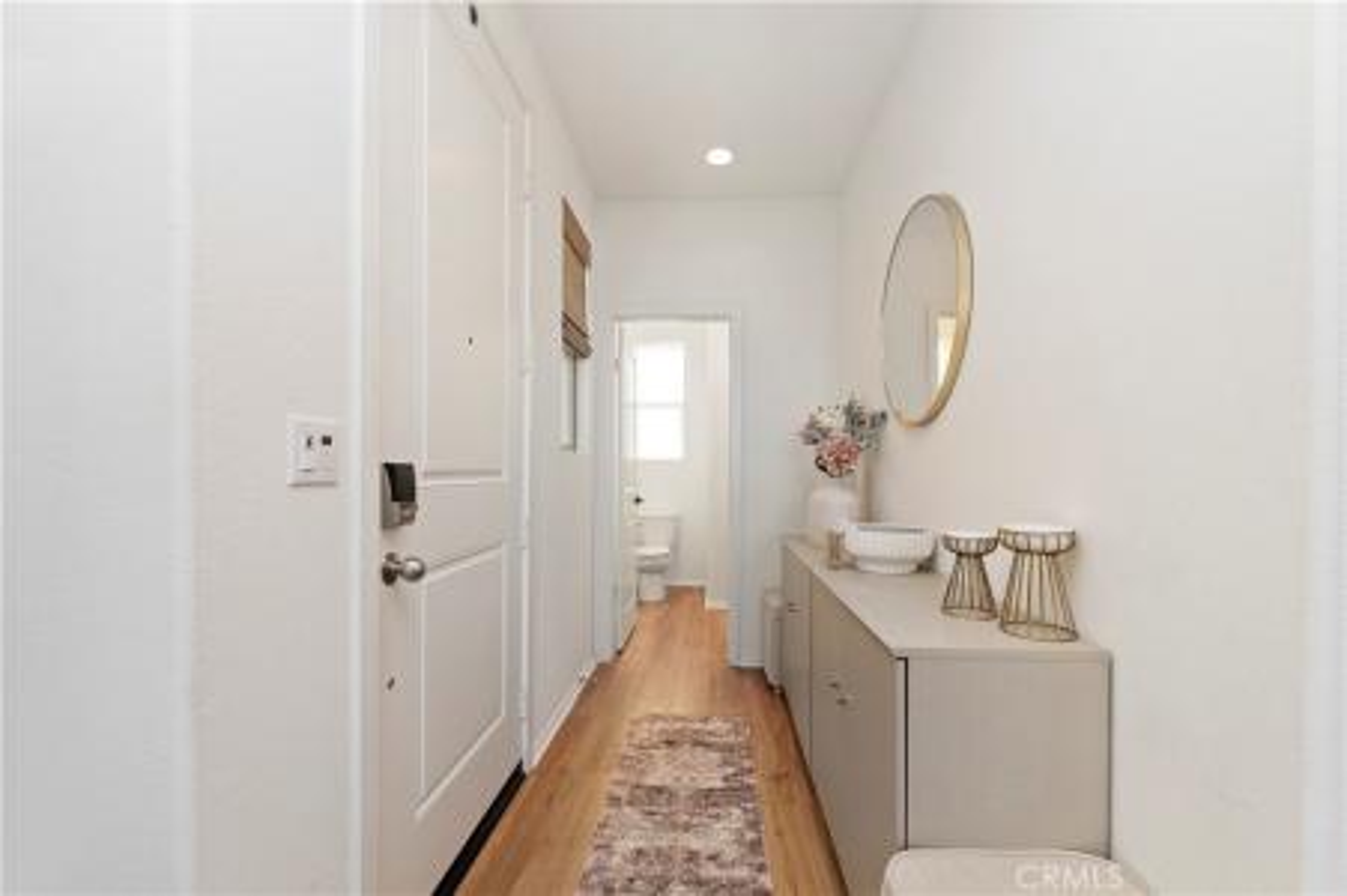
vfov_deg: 81.1
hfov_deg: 104.3
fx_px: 523
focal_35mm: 14
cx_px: 674
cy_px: 448
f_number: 10
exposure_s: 1/15
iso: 500
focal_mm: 14
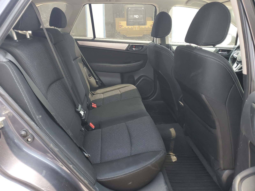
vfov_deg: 53.1
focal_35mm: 26
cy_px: 96
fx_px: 192
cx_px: 128
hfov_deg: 67.3
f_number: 1.5
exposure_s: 1/120
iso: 62
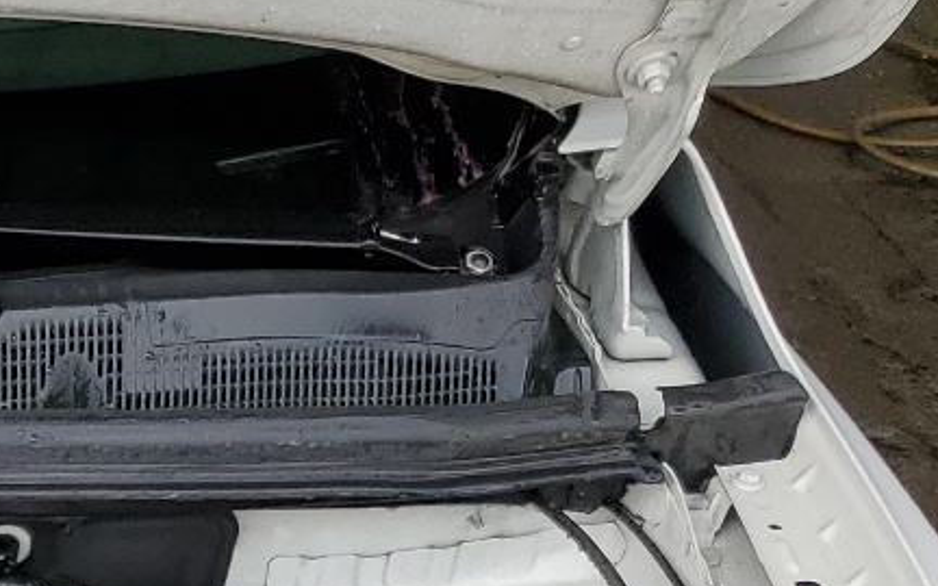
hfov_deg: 17.6
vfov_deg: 11.5
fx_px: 2607
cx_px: -591
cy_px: 1187
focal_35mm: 102
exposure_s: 1/250
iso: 50
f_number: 1.5
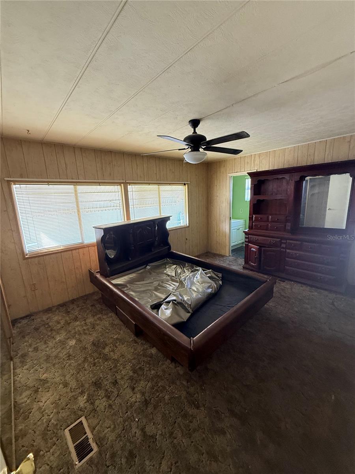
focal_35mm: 14
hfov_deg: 85.7
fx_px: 191
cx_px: 178
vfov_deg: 102.1
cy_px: 237
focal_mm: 2.22
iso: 400
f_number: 2.2
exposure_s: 1/60
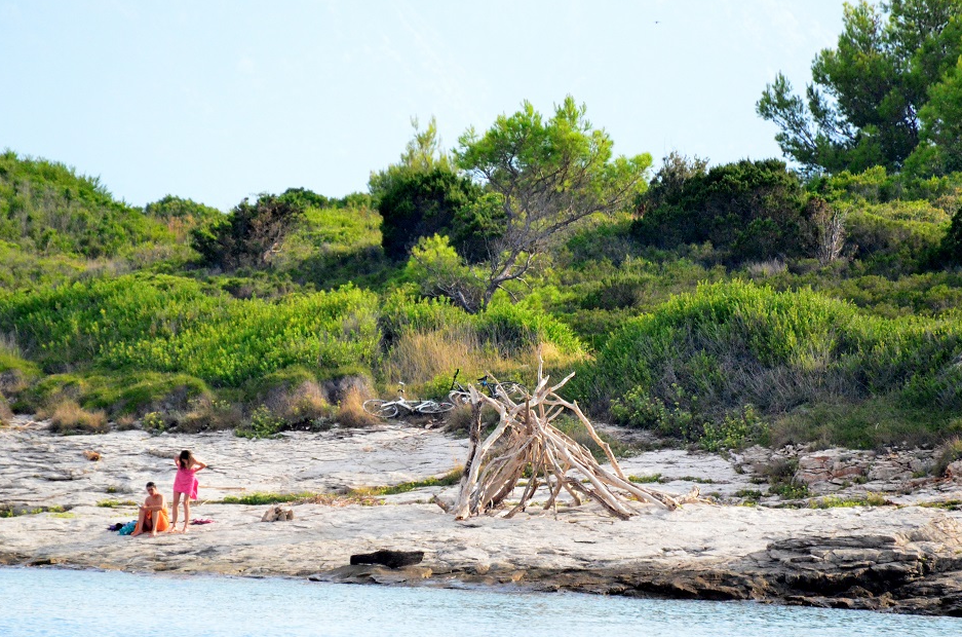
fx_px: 12796
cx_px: 502
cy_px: 336
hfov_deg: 4.3
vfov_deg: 2.8
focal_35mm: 480
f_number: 5.6
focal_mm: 300
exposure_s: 1/8000
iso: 4500
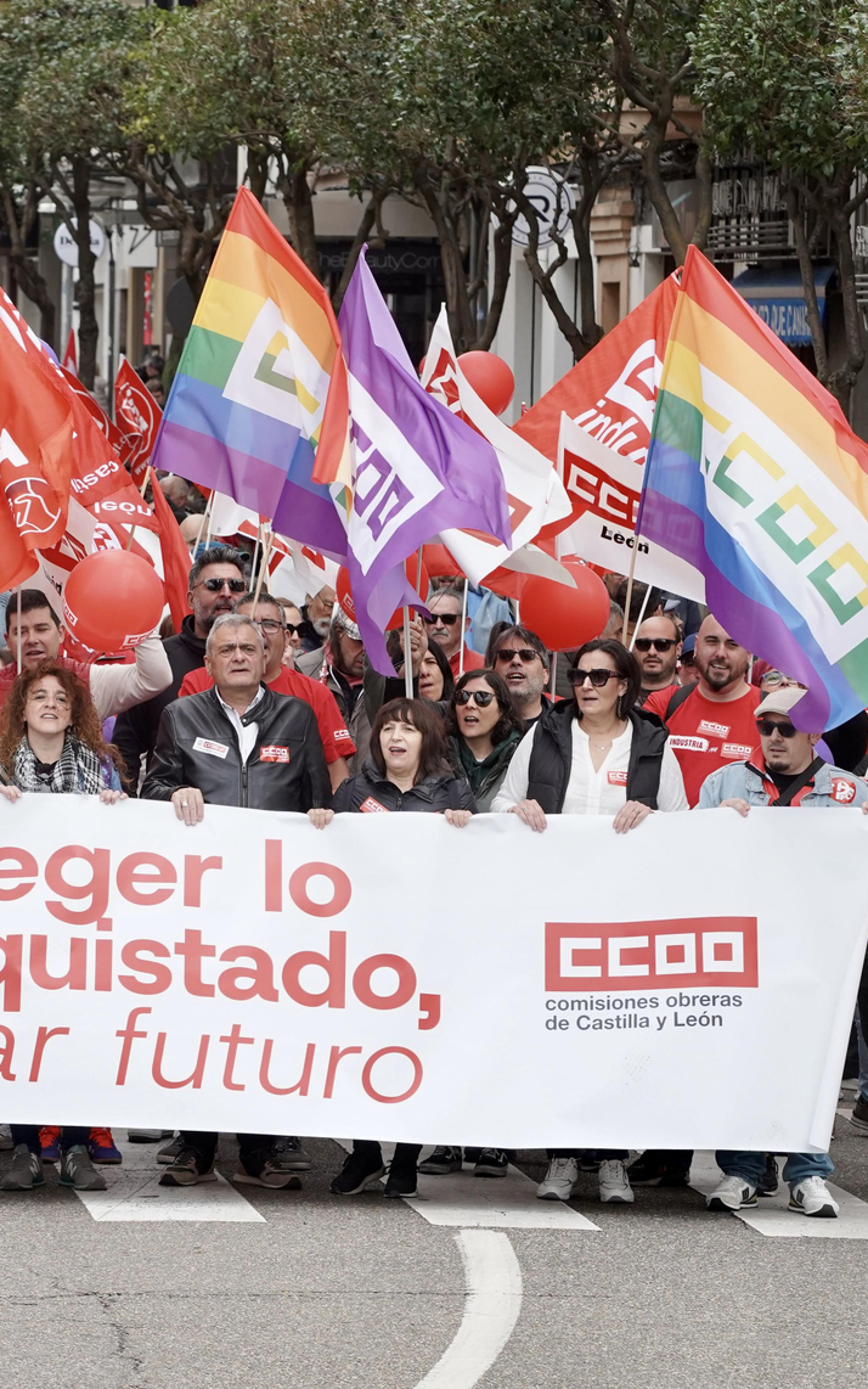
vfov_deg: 8.7
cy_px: 616
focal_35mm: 241
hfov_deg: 5.4
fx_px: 9119
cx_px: -202
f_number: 9
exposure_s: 1/640
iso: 1000
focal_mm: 135
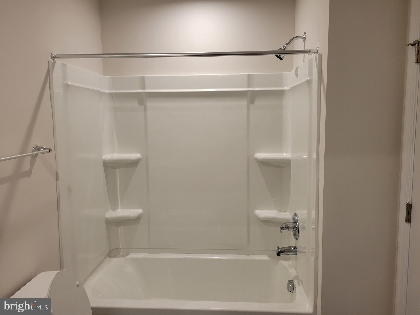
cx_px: 210
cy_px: 158
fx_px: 315
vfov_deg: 53.1
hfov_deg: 67.3
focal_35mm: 26
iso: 160
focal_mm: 5.4
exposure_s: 1/120
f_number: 1.8
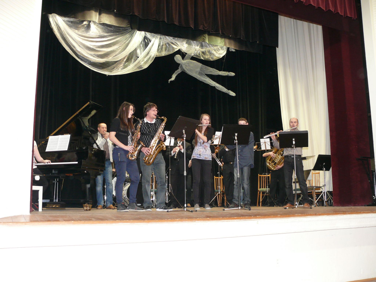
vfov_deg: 40.7
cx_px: 188
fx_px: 380
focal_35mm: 35
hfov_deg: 52.6
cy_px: 141
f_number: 2.8
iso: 200
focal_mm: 7.5
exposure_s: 1/30
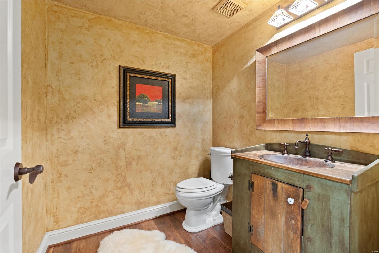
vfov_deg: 73.7
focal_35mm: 16
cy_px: 126
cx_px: 190
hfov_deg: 96.7
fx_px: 168
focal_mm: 16
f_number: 8
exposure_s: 5
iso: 400
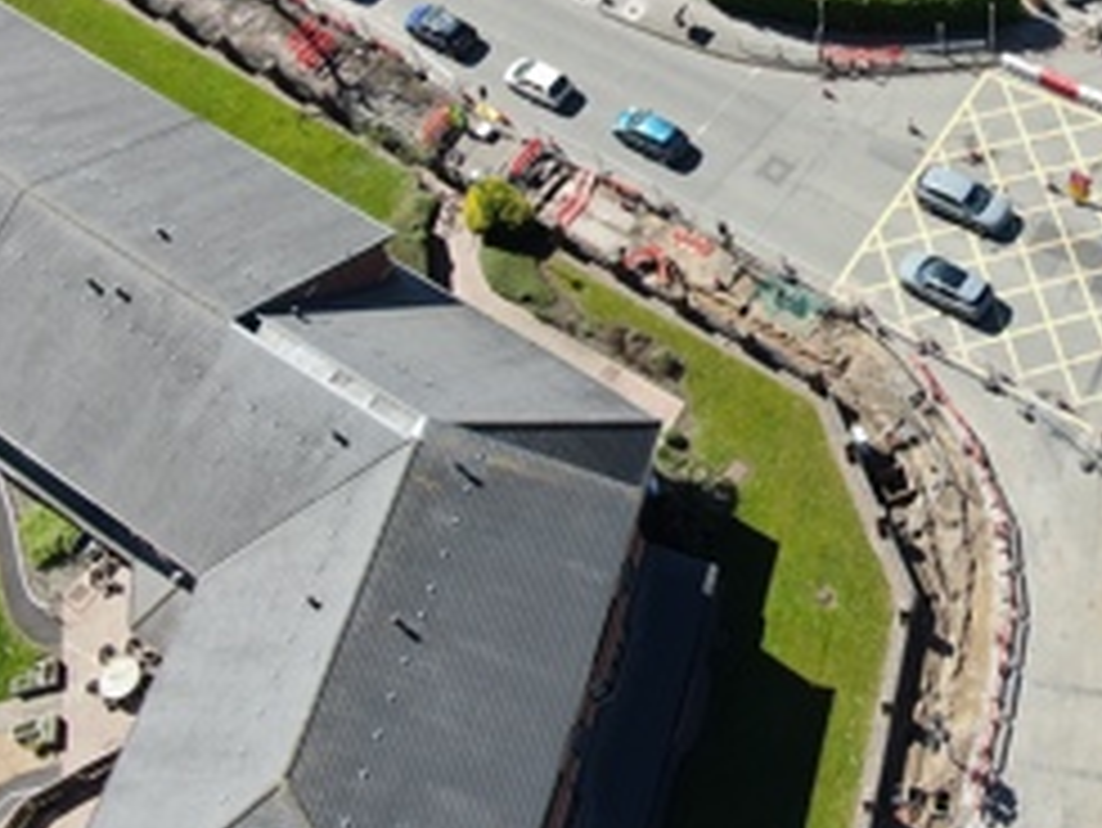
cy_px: 191
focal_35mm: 51
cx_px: 954
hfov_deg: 35.6
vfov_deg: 28.1
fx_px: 1624
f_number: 2.8
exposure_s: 1/640
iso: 100
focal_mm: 4.48
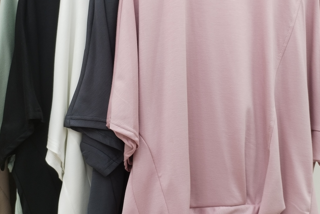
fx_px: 418
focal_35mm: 47
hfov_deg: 41.9
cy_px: 93
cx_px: 151
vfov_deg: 28.6
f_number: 1.8
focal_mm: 4.75
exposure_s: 1/60
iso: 163
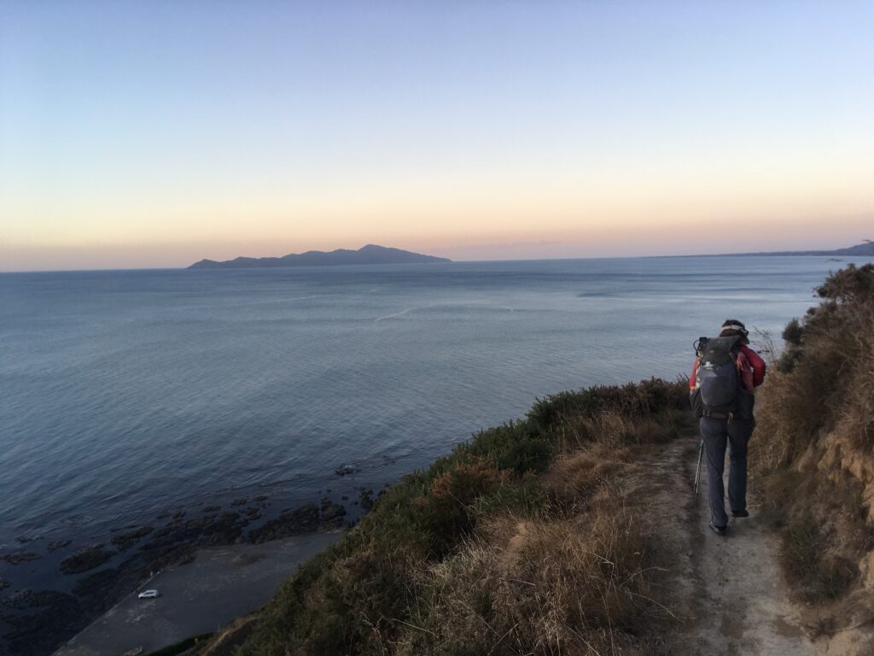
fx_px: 732
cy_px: 328
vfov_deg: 48.2
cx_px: 437
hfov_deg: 61.7
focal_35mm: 29
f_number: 2.2
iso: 25
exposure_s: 1/107
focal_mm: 4.15
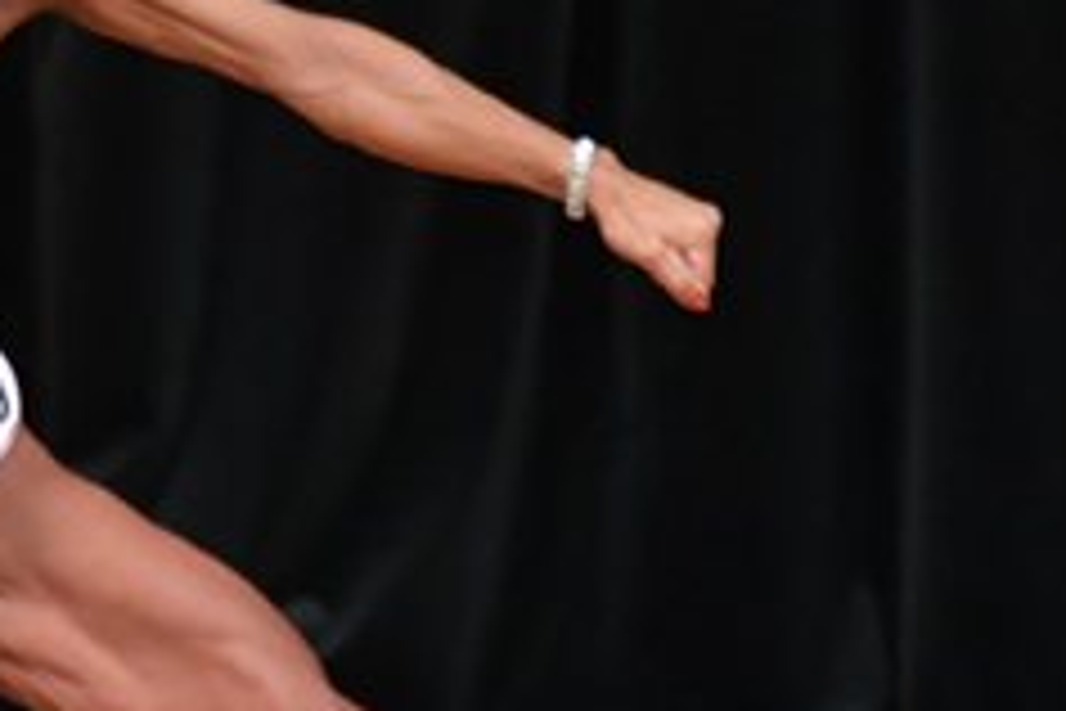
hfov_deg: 1.7
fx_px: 36241
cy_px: 180
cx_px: 214
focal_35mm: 1224
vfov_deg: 1.1
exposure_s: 1/400
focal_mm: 250
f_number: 5.6
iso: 4000
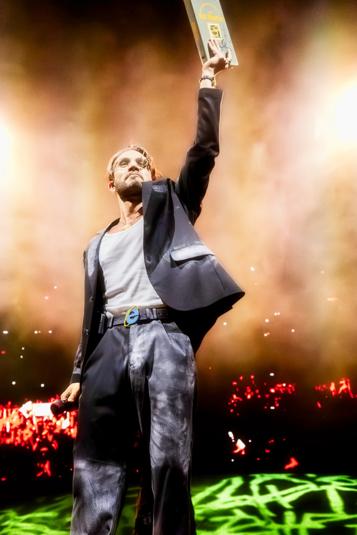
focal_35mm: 47
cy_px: 303
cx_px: 150
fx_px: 699
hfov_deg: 28.6
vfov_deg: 41.8
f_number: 4.5
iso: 8000
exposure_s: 1/800
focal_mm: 31
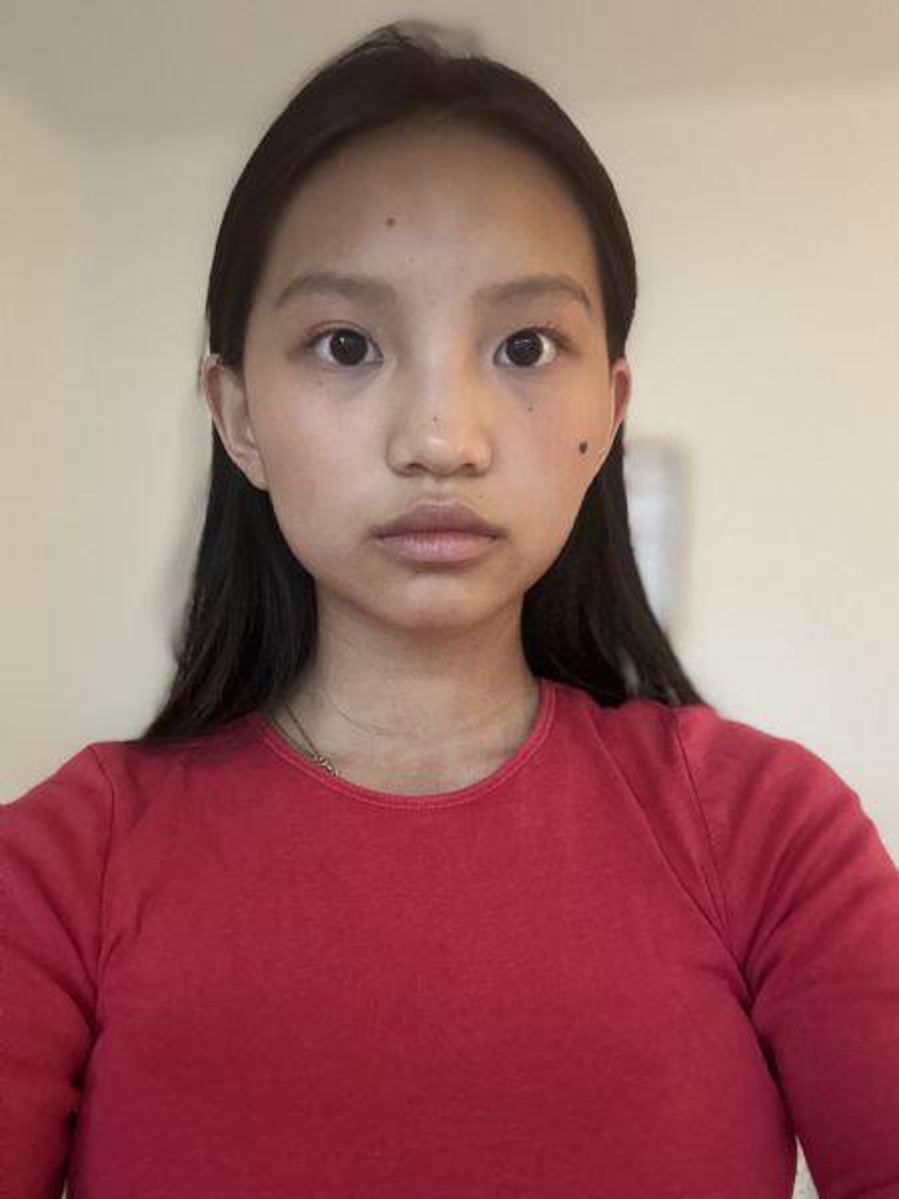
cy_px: 600
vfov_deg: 60.0
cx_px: 450
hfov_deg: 46.8
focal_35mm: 30
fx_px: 1039
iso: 500
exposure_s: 1/30
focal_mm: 2.69
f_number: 1.9
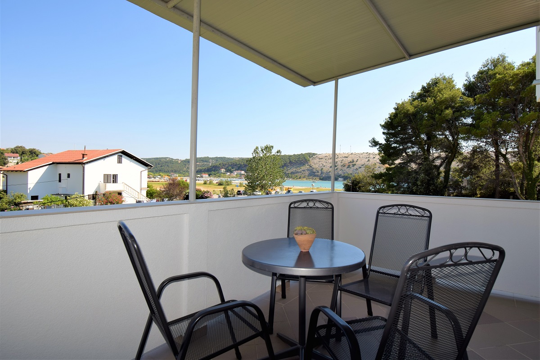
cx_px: 270
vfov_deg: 67.4
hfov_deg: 90.0
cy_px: 180
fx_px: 270
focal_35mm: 18
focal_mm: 12
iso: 100
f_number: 9
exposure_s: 1/200
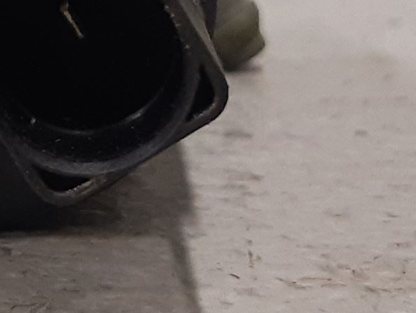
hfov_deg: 21.0
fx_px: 1070
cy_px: 16
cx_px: -33
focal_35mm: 89
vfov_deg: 16.3
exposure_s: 1/50
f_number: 1.7
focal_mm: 3.93
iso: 200
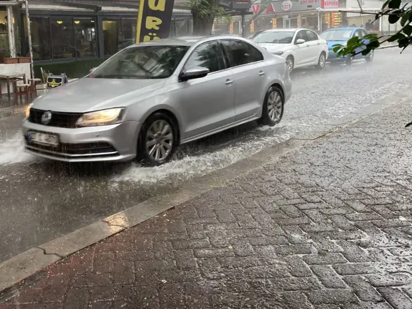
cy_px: 95
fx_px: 441
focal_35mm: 37
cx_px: 123
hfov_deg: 48.9
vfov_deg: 38.1
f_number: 1.6
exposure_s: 1/100
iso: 125
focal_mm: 4.2
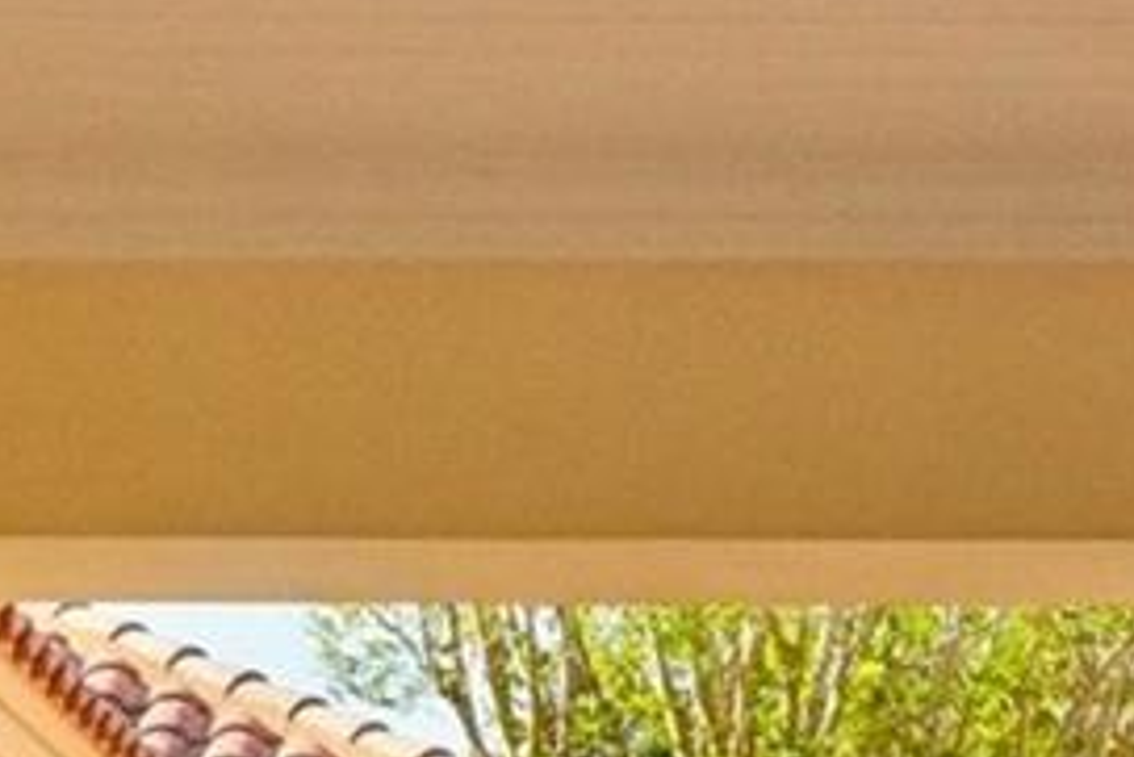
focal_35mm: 177
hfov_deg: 11.6
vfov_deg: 7.5
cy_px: 1522
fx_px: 5578
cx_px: 824
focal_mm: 20
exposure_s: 1/400
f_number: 8
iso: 800
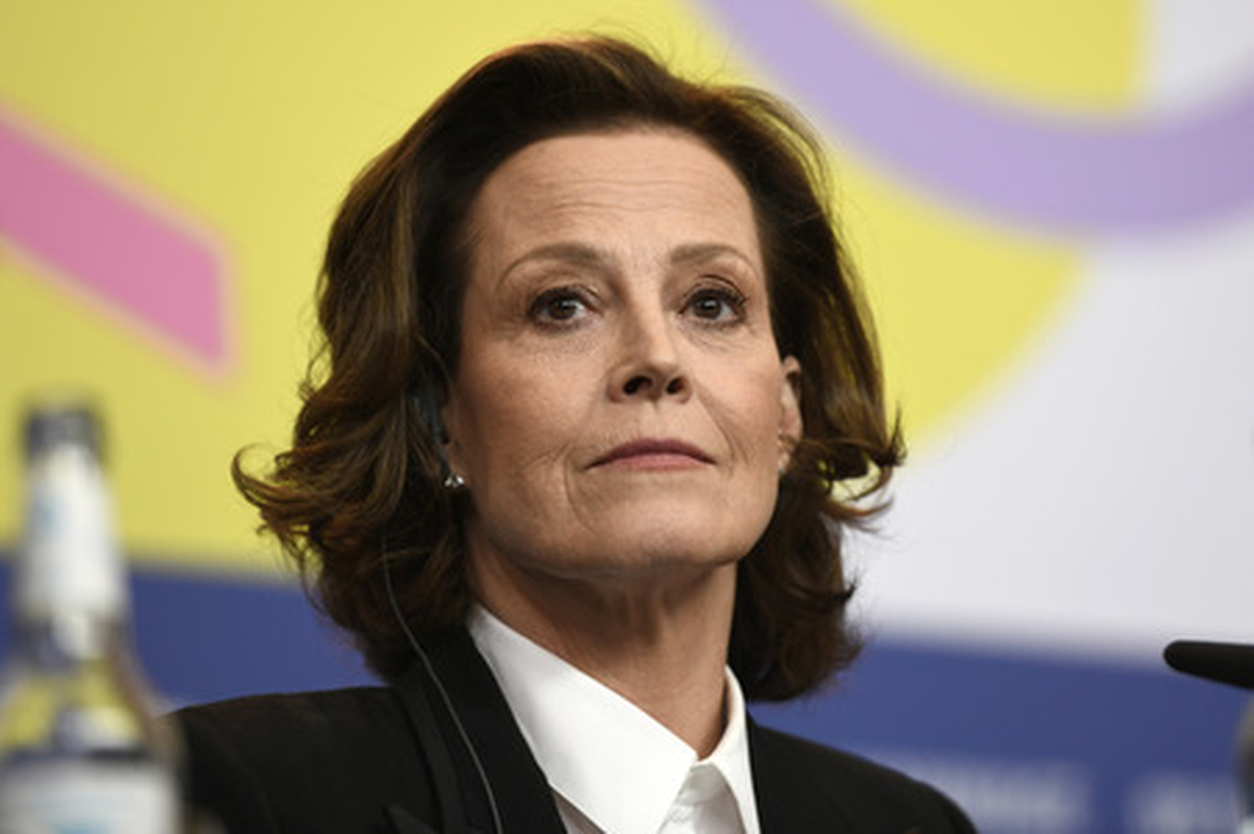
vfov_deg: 7.2
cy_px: 417
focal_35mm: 190
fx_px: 6613
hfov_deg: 10.8
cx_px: 627
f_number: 3.5
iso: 800
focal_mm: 190
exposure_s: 1/320
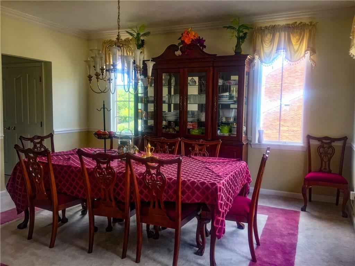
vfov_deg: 48.2
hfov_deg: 61.7
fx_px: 297
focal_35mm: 29
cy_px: 133
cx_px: 178
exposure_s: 1/60
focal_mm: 4.15
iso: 32
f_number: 2.2
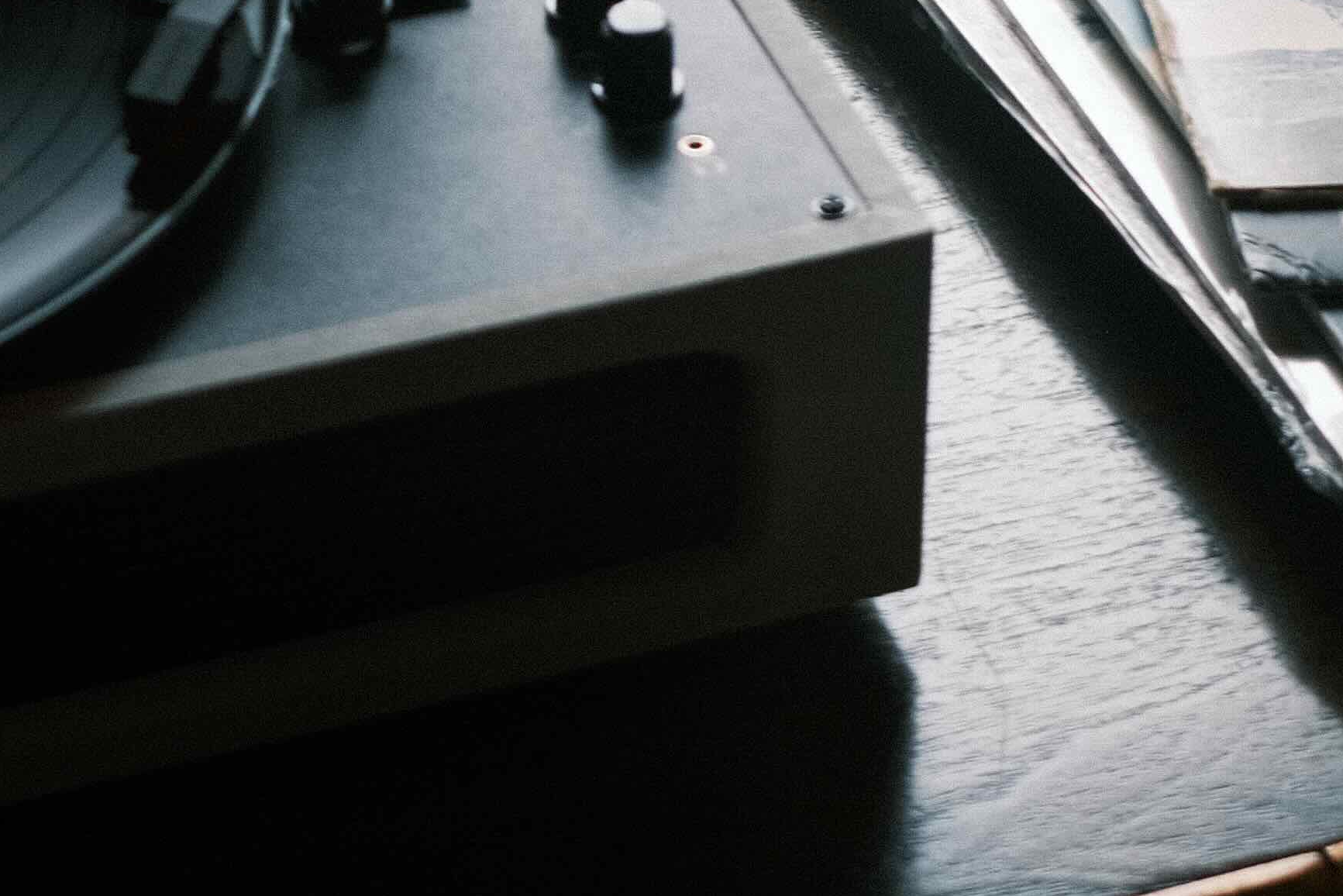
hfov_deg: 16.3
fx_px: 4701
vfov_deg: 10.7
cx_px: 767
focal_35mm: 126
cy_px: -254
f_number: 2.8
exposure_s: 1/60
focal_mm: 23
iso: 400
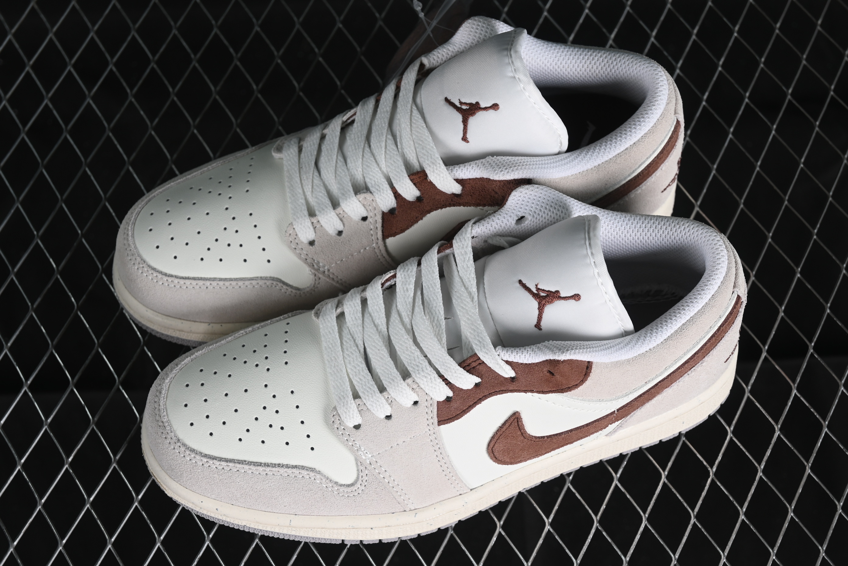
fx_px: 1767
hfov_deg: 27.0
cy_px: 283
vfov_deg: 18.2
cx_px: 424
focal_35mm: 75
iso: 160
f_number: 7.1
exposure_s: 1/60
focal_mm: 50
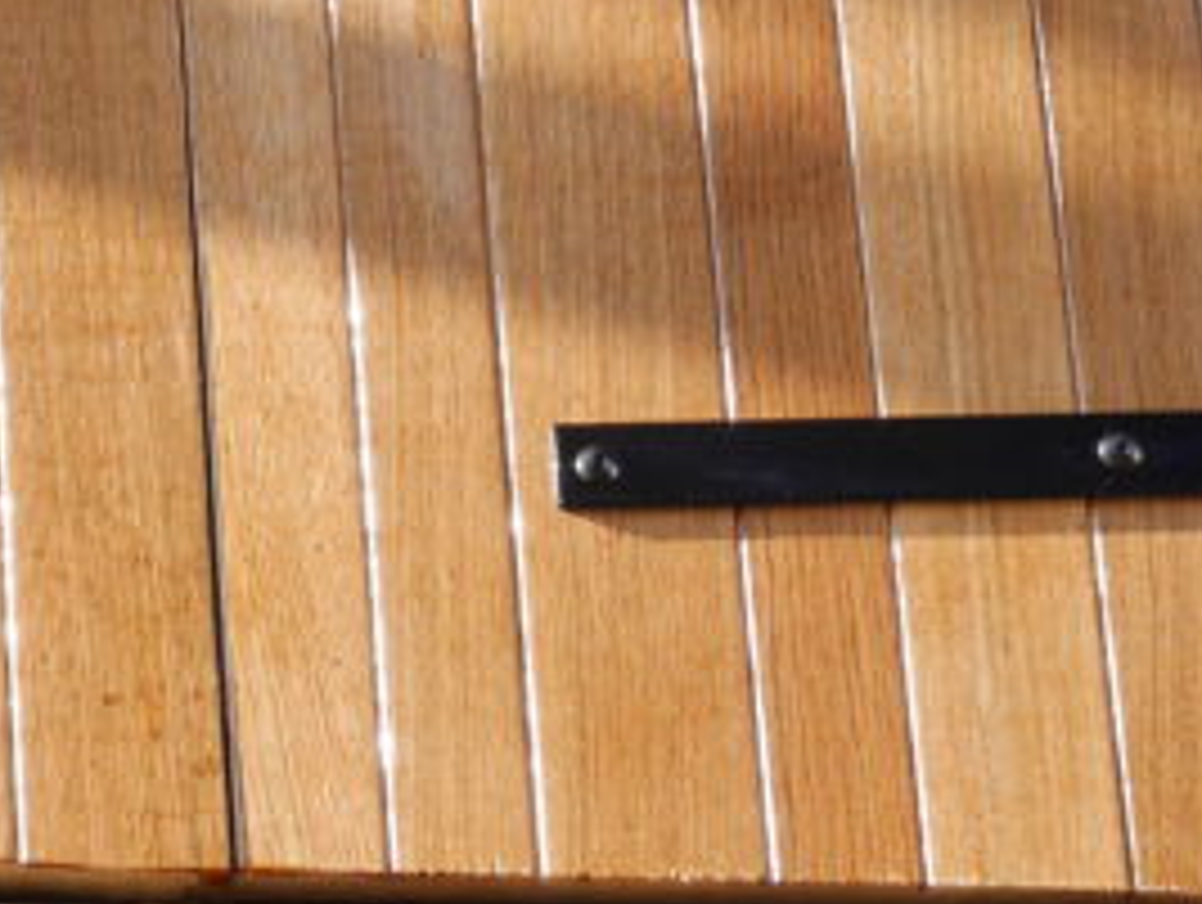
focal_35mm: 280
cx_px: 383
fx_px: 9736
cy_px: -483
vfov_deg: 5.3
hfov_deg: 7.1
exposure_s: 1/100
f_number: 5.6
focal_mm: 32
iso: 200
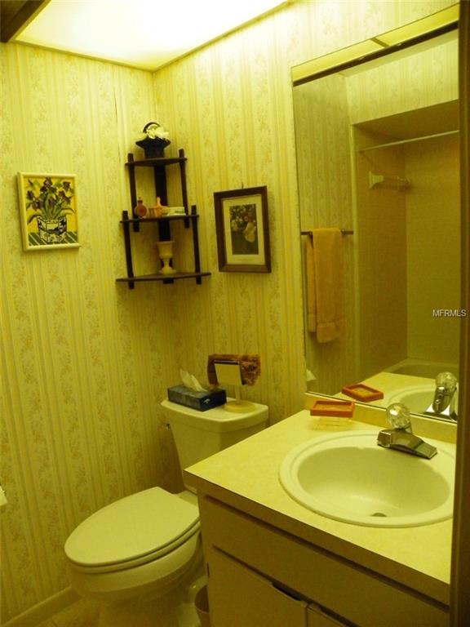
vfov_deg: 67.3
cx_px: 235
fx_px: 471
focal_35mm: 26
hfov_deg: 53.1
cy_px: 314
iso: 400
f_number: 2.8
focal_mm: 4.6
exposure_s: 1/125
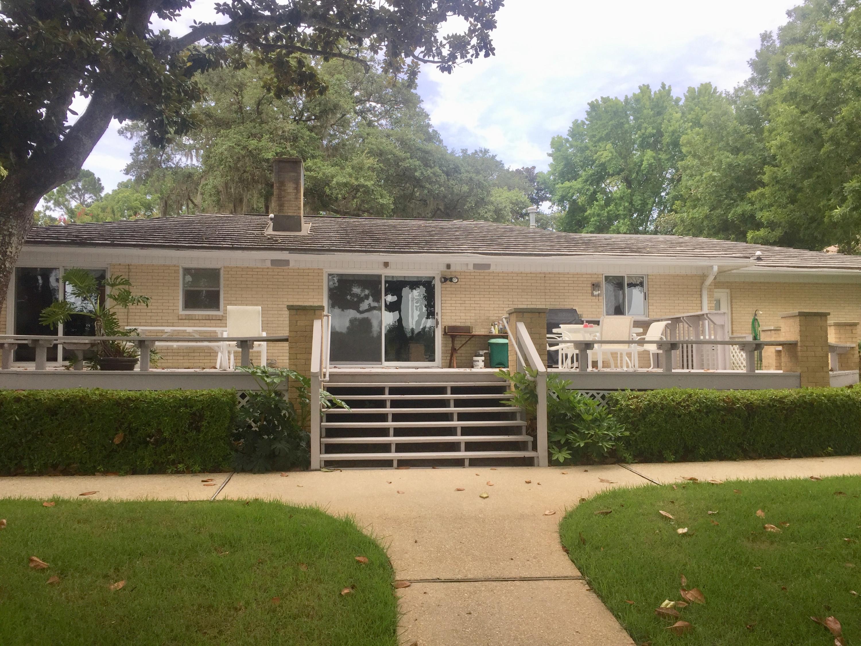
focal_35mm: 29
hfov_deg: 61.7
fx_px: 721
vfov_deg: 48.2
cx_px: 430
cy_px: 323
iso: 32
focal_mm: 4.15
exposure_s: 1/682
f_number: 2.2
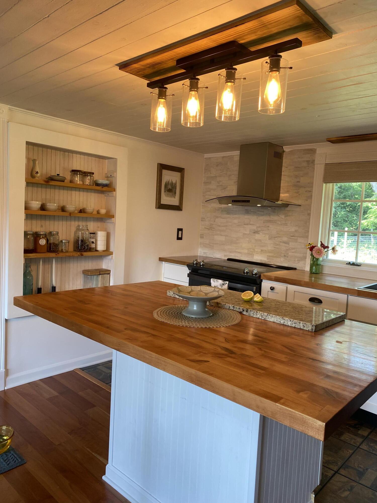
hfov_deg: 53.1
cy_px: 252
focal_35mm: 26
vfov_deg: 67.3
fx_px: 378
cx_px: 188
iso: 100
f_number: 1.8
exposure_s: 1/120
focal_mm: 4.25
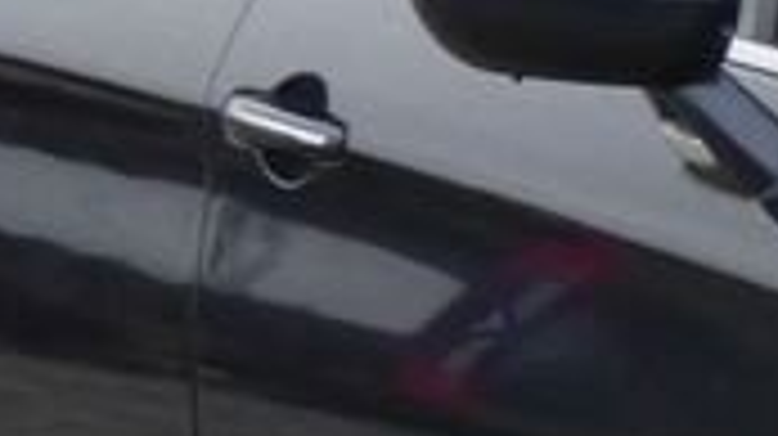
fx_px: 10760
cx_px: 1673
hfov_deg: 4.1
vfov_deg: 2.3
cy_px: 355
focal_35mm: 522
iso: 160
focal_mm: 14.5
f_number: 5.6
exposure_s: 1/80
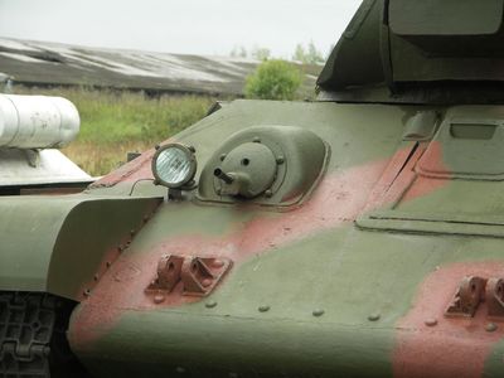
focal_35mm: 161
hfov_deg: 12.3
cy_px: 189
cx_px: 252
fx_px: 2344
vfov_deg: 9.2
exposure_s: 1/125
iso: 100
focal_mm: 41.5
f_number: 3.5
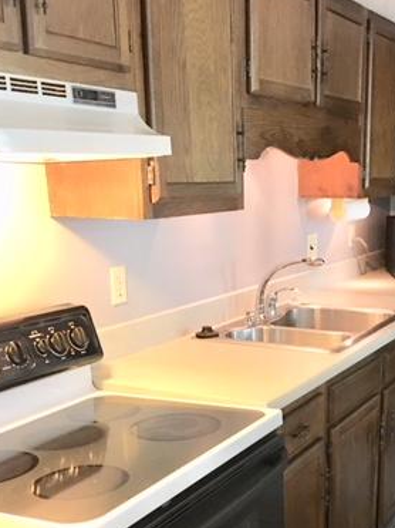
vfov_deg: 37.5
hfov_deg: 28.5
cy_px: 376
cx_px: 310
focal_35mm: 50
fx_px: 761
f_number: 2.2
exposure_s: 1/15
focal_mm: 4.15
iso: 100
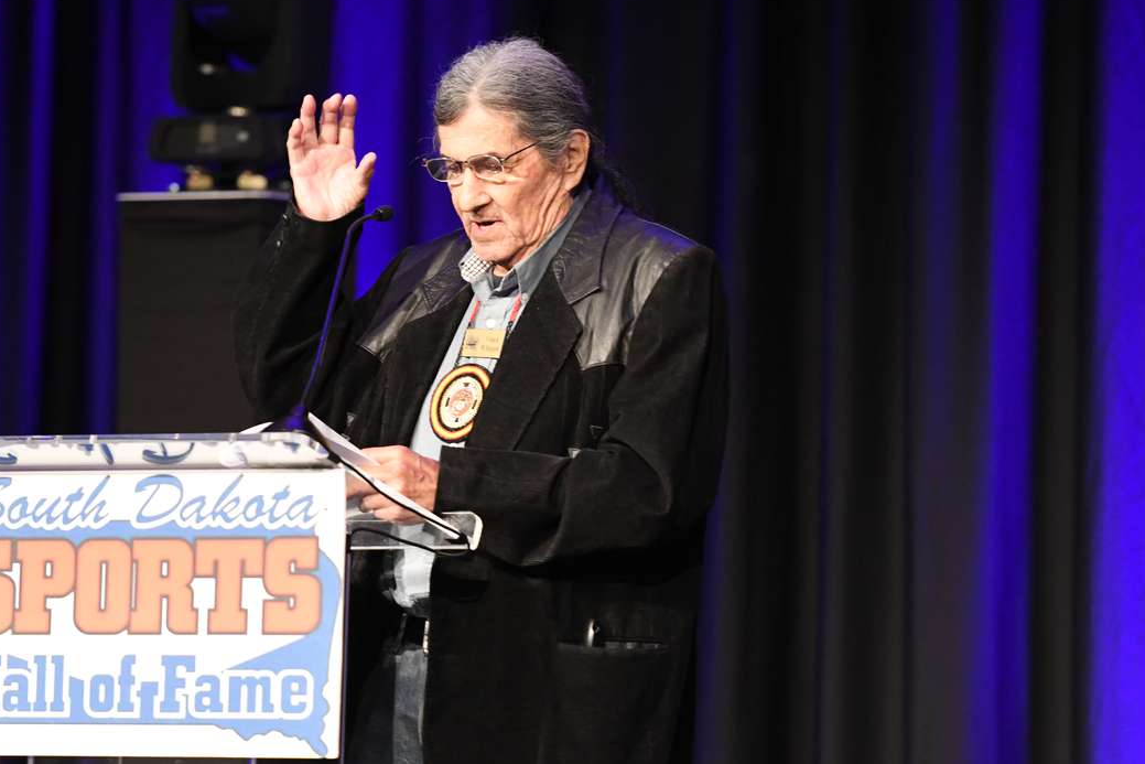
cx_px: 495
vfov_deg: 4.3
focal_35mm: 321
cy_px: 389
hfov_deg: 6.4
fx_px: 10197
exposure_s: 1/125
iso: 5000
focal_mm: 185
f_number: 2.8
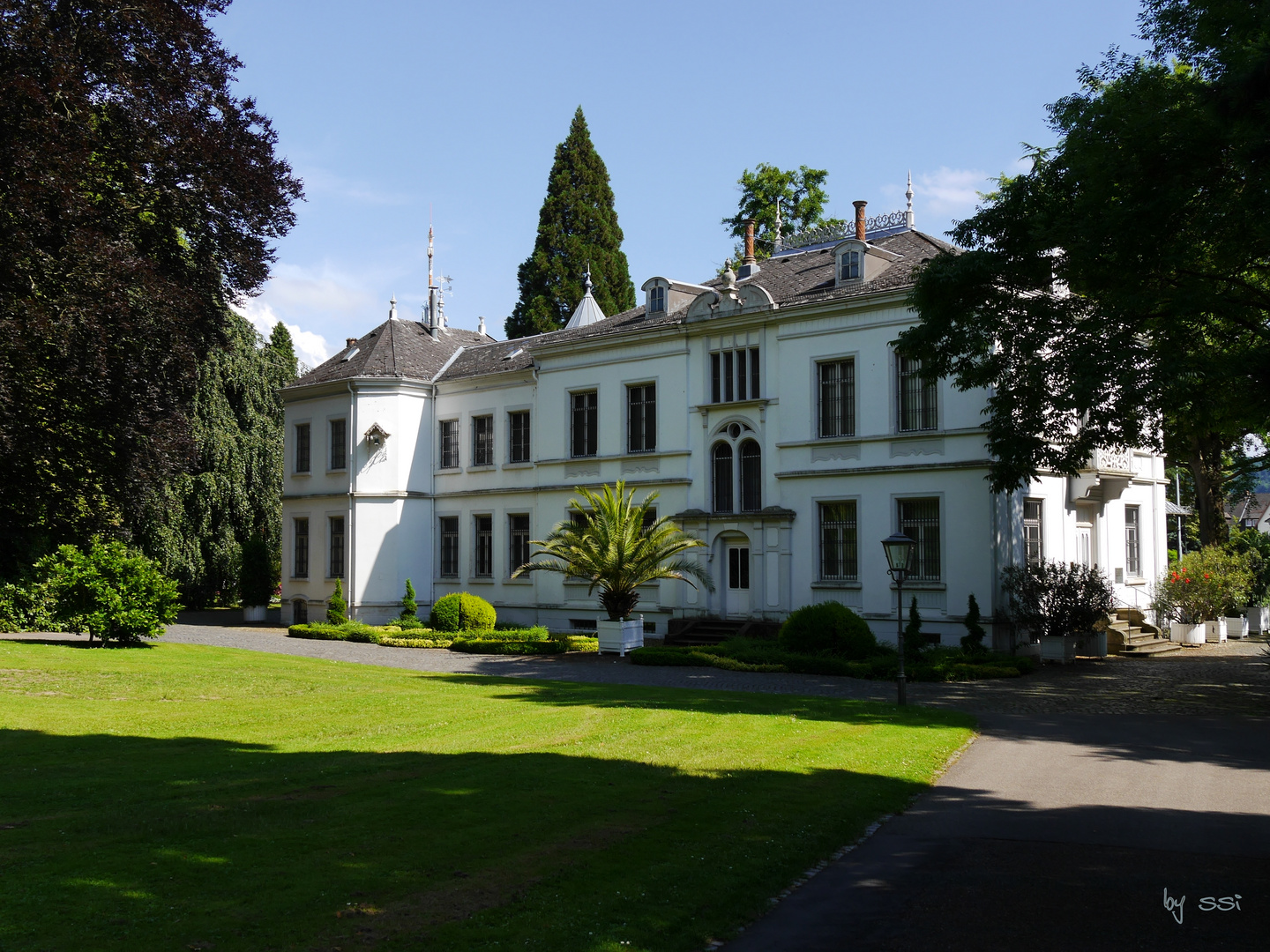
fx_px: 1394
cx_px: 635
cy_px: 476
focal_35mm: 38
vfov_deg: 37.7
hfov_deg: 49.0
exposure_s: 1/320
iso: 160
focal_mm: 19
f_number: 7.1
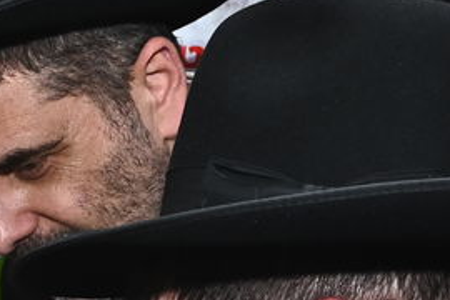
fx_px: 1750
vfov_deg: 9.3
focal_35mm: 140
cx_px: -45
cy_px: 570
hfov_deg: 14.3
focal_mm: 27
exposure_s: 1/200
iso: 1600
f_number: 6.3
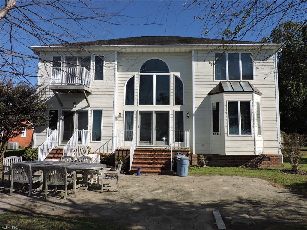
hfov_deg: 71.6
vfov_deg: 56.8
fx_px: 213
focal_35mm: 24
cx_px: 154
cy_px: 115
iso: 160
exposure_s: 1/2000
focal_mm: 4.3
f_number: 3.3
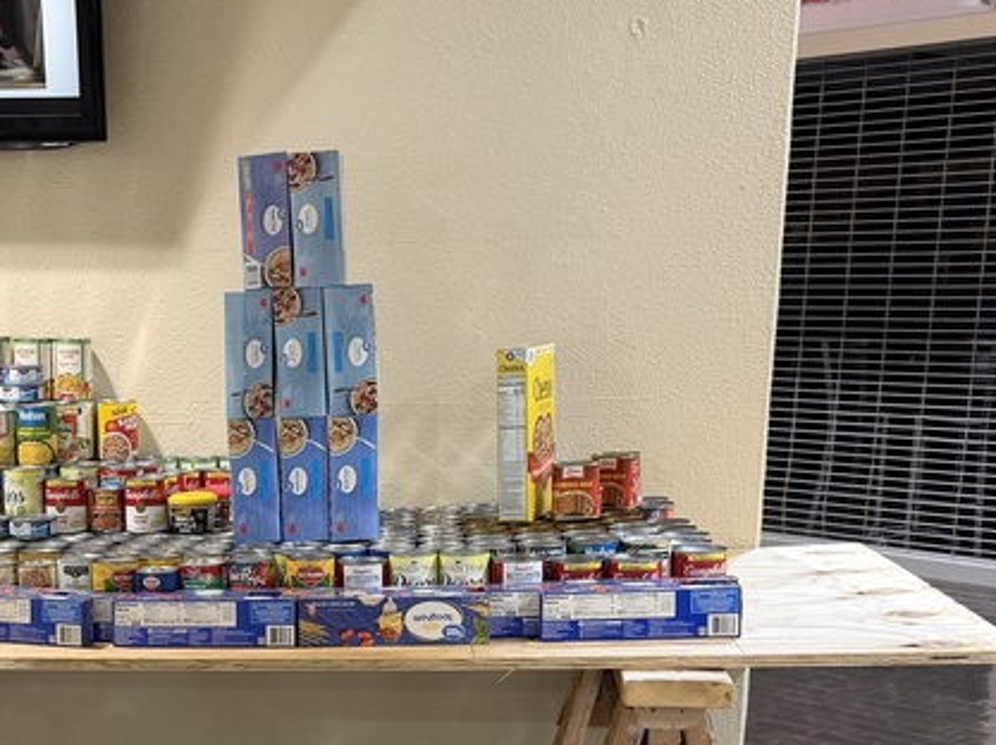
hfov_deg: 31.8
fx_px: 1696
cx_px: 186
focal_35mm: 59
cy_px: 690
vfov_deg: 24.0
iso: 200
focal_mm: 6.76
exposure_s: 1/60
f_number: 1.78
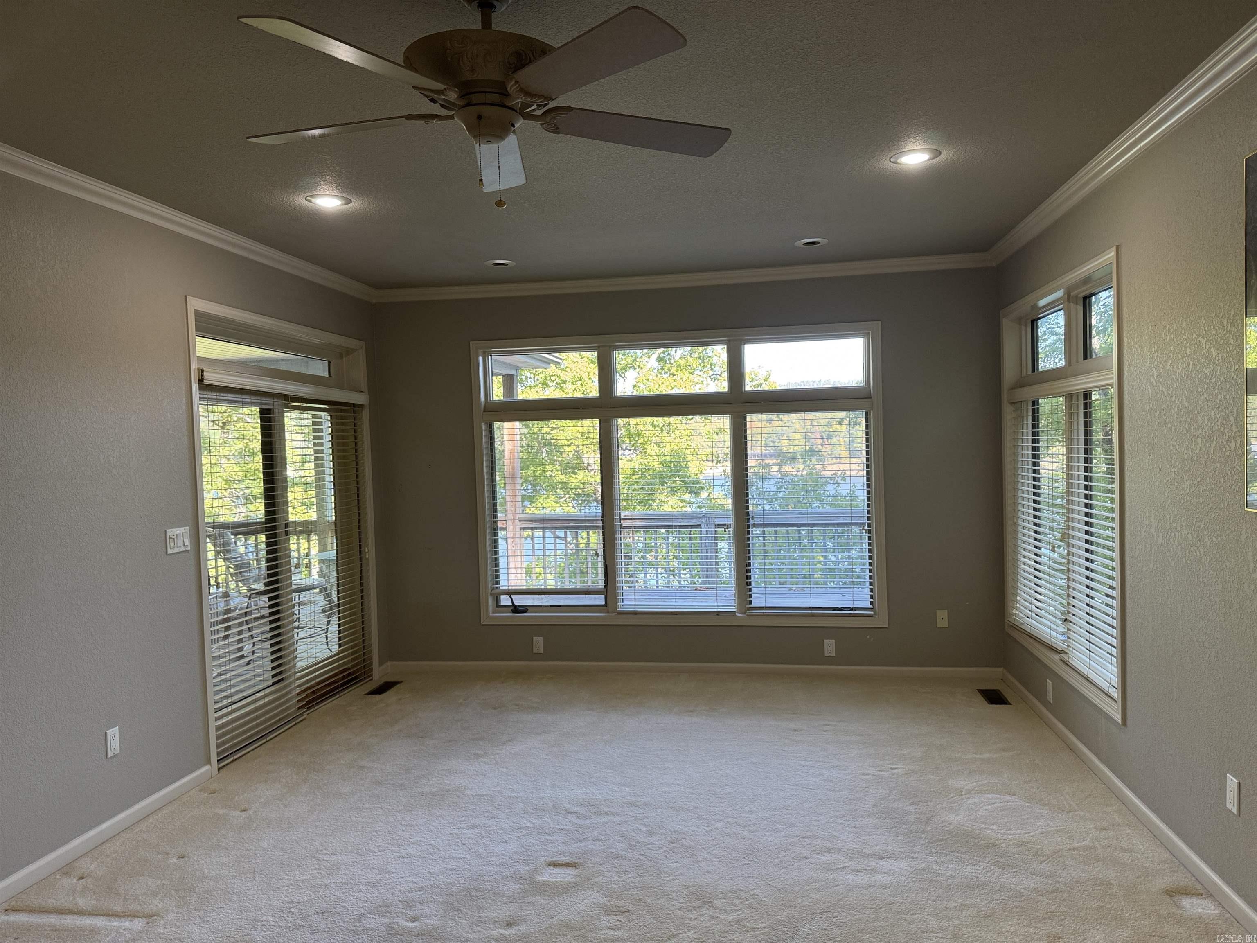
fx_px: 872
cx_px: 628
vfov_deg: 56.8
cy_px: 472
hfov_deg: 71.6
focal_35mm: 24
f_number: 1.78
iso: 100
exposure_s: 1/120
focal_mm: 6.76
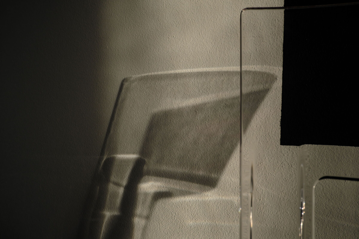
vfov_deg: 38.9
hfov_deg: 55.8
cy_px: 120
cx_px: 180
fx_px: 339
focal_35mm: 34
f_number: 8
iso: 800
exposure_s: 1/125
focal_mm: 22.8
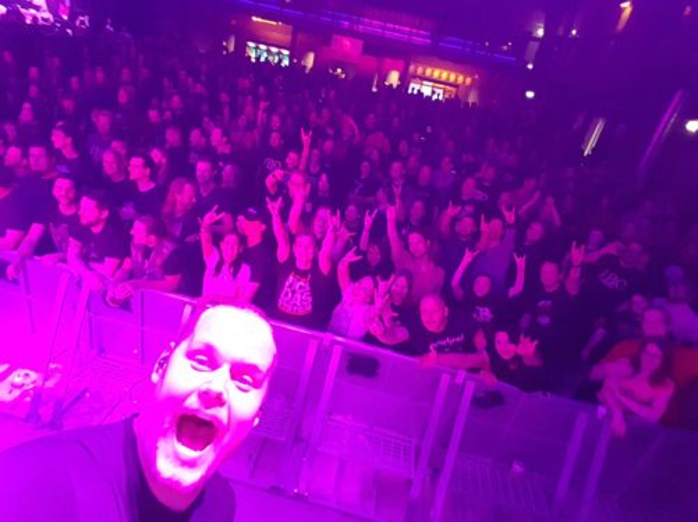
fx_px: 423
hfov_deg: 79.0
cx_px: 349
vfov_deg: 63.4
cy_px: 261
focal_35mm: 21
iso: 640
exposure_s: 1/13
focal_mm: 2.1
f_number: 1.7
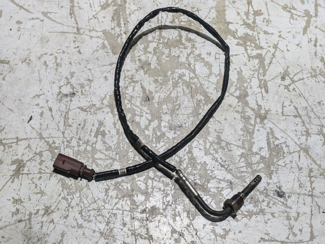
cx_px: 162
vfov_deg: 28.6
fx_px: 479
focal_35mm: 51
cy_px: 122
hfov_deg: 37.5
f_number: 1.89
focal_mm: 5.43
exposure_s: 1/100
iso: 118
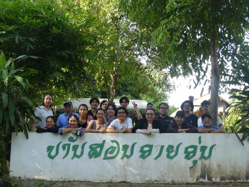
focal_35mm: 44
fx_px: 317
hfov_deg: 42.9
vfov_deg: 32.9
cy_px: 94
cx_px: 124
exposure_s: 1/160
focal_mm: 7.8
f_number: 3.2
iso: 100
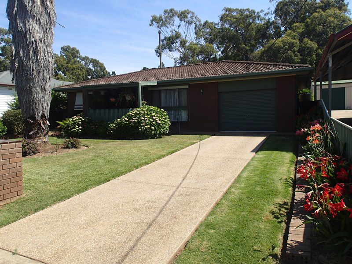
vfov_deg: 54.9
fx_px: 254
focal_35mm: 25
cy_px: 132
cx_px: 176
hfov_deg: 69.4
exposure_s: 1/200
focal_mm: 4.5
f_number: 8
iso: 100
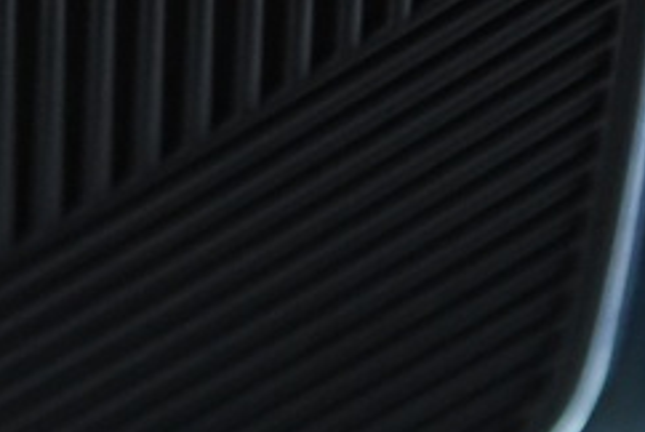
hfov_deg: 2.6
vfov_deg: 1.7
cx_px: -192
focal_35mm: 801
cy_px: -528
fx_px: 14368
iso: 4000
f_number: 4
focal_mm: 120
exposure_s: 1/20
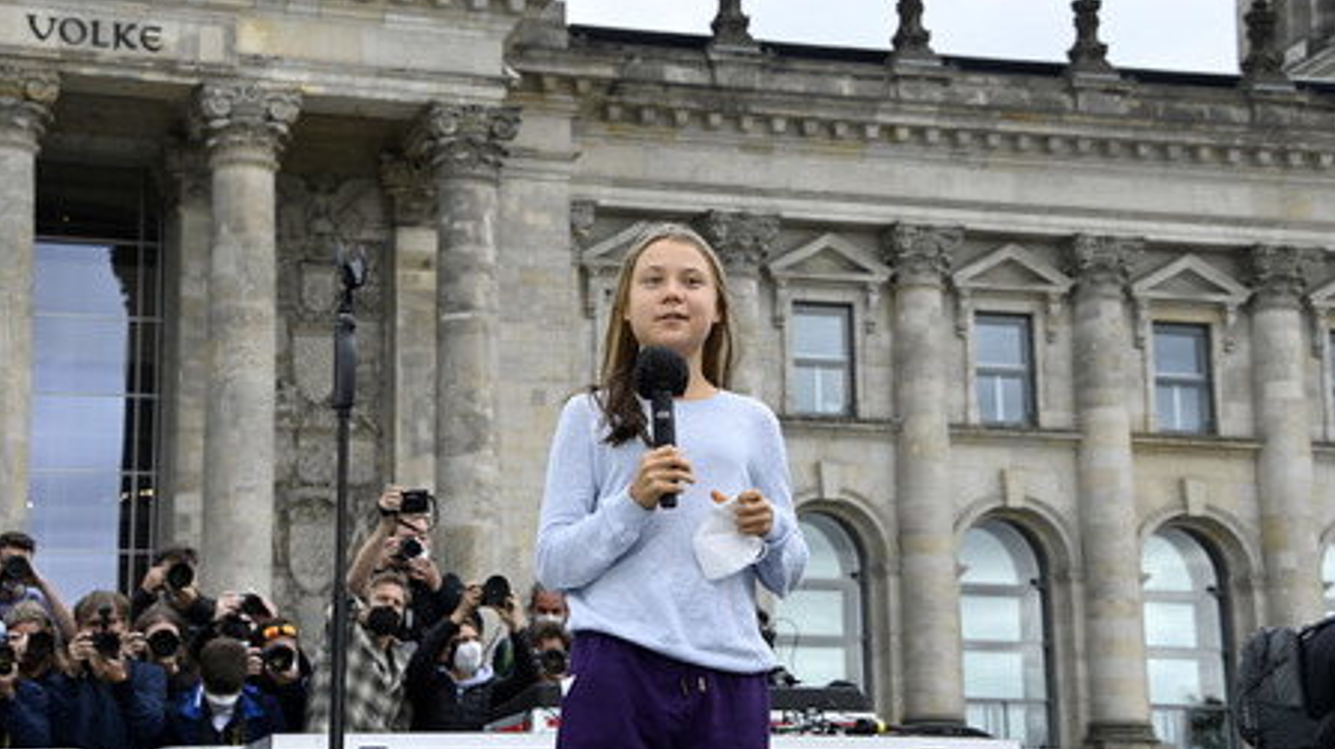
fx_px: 2618
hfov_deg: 28.6
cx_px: 670
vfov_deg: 16.3
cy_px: 358
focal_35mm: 74
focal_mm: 70
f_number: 8
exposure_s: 1/500
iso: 1600
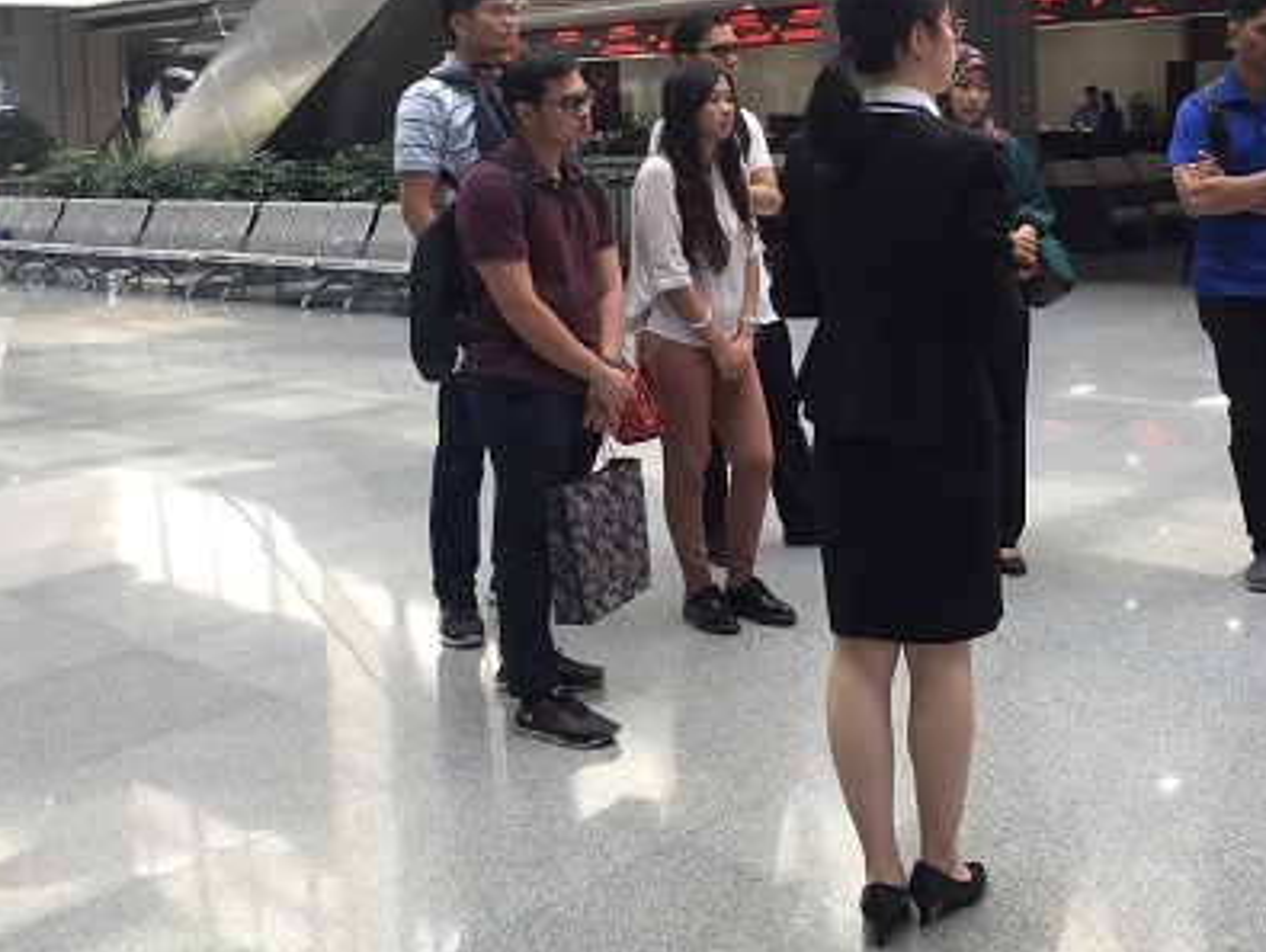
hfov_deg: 42.6
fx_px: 1611
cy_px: 244
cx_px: 776
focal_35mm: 44
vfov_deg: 32.3
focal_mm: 4.15
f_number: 2.2
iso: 32
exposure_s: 1/50
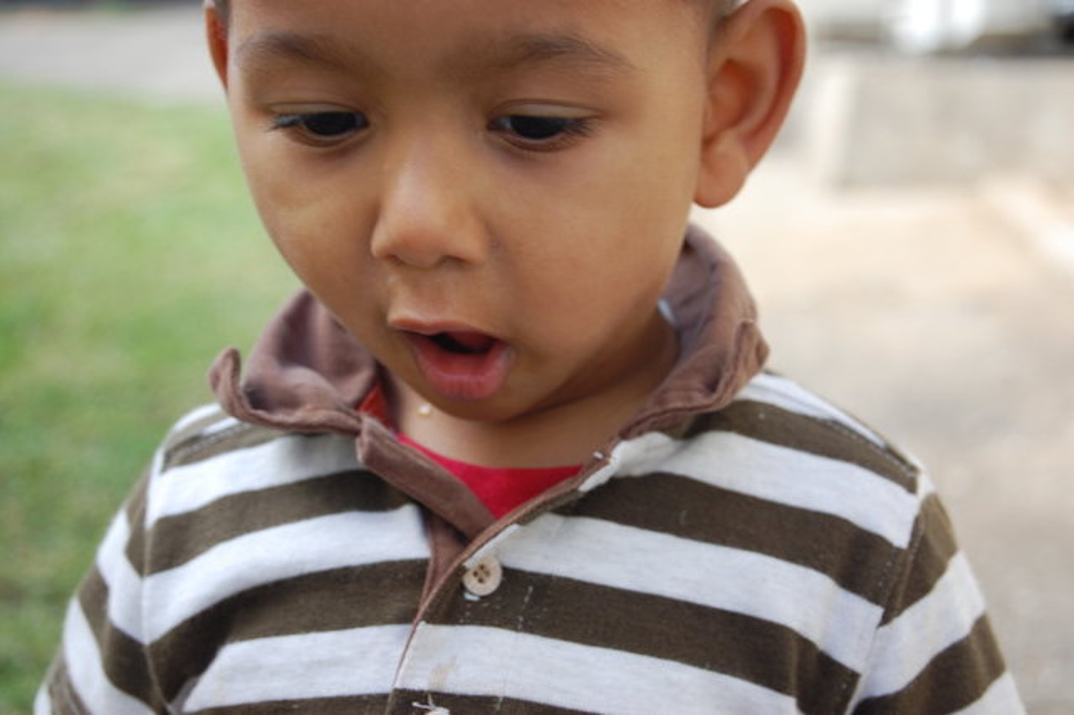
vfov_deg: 16.5
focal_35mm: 82
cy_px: 358
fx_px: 2460
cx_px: 537
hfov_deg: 24.6
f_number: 5.6
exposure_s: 1/125
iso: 200
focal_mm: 55
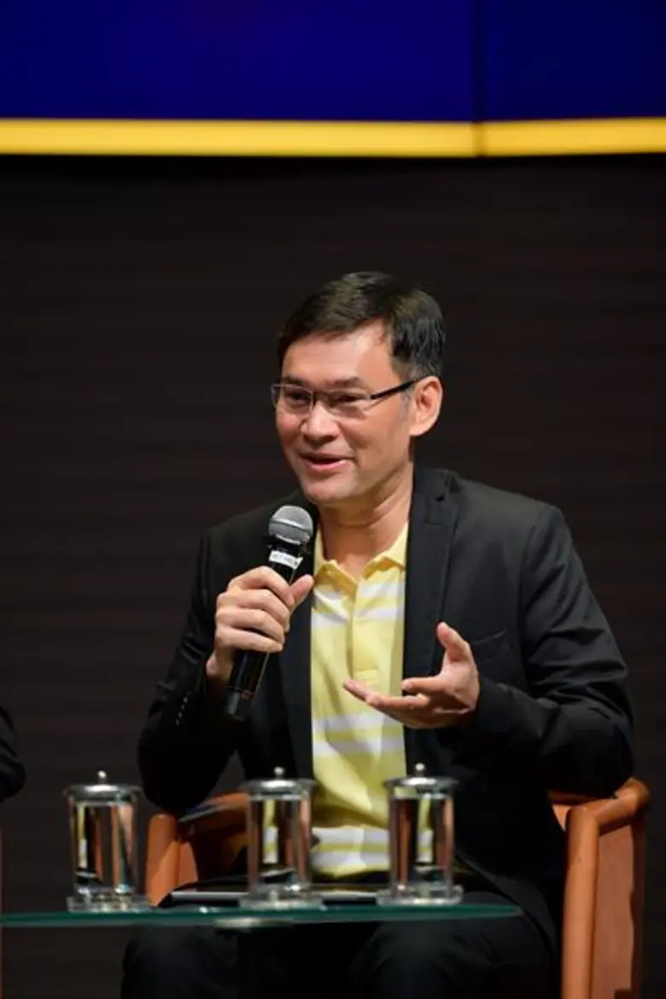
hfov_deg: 6.9
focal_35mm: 200
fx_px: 5550
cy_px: 500
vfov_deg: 10.3
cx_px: 333
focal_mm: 200
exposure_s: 1/100
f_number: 2.8
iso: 500
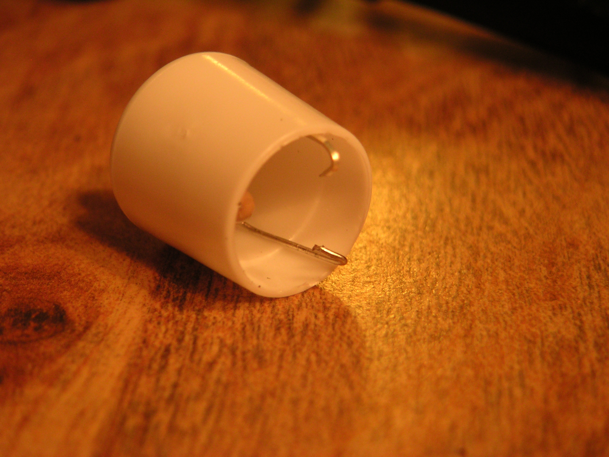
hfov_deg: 20.2
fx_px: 1707
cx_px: 304
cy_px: 228
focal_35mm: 97
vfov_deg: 15.2
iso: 100
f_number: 3.5
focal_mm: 15
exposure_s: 1/10
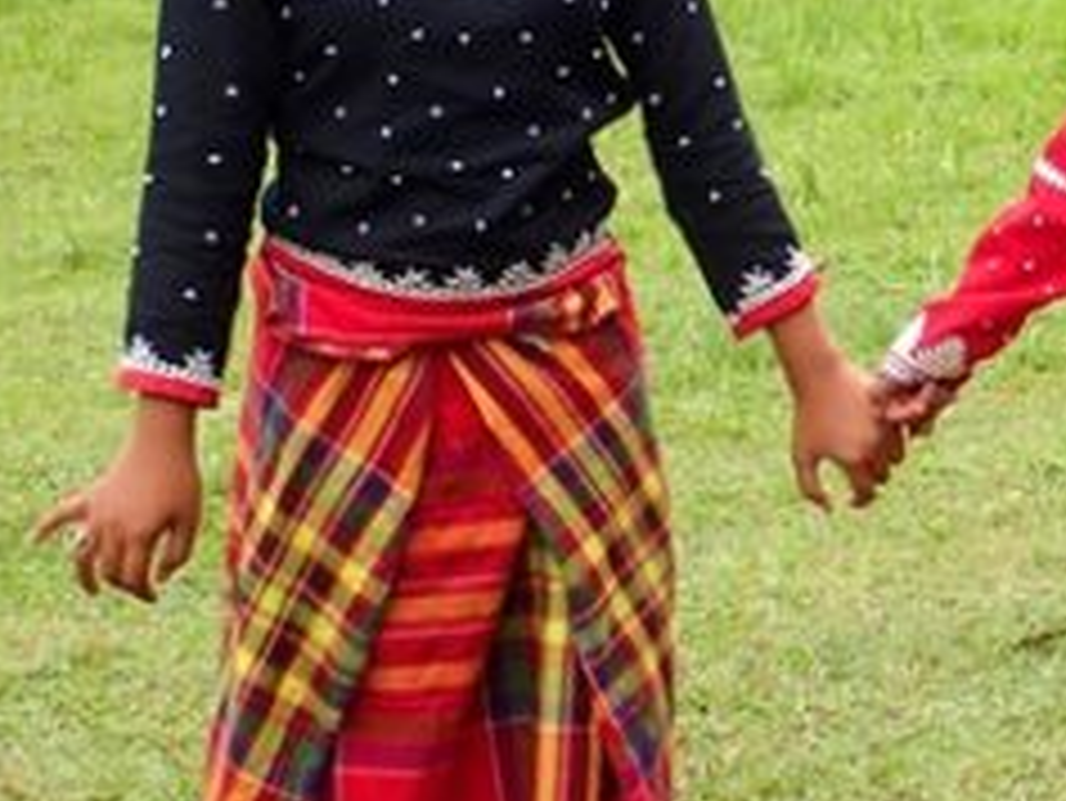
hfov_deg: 12.0
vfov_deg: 9.3
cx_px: 1462
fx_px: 4899
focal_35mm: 159
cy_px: 274
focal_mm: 8.99
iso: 100
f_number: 4.5
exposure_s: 1/200
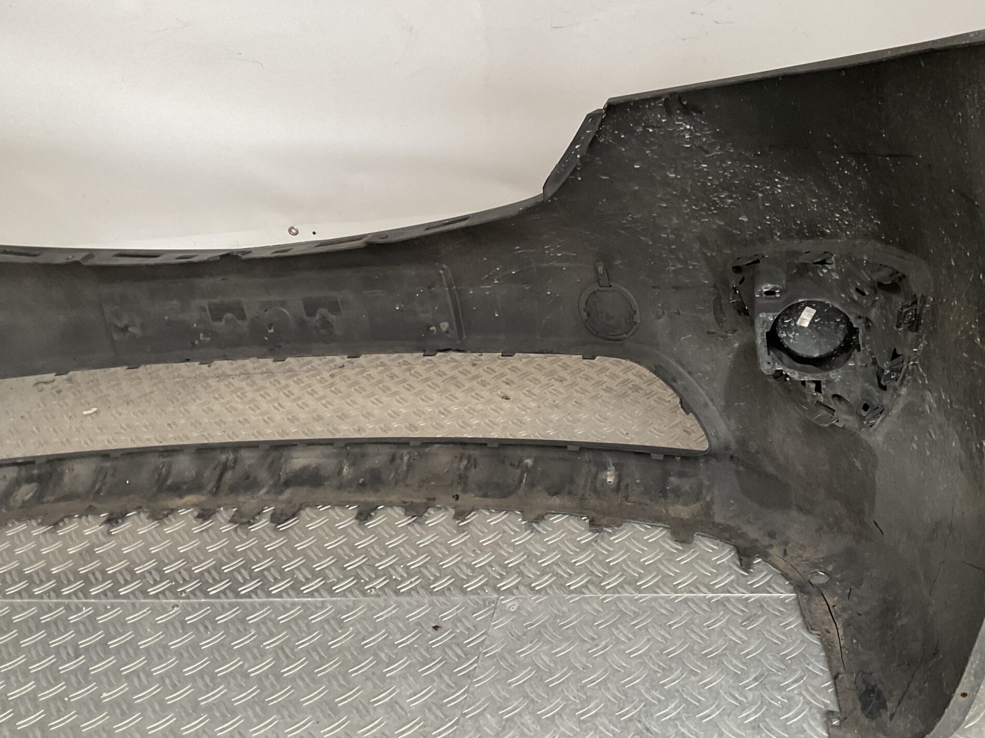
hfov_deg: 47.7
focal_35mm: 39
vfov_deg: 36.8
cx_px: 572
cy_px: 331
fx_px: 1110
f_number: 1.8
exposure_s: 1/50
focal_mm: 3
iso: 64
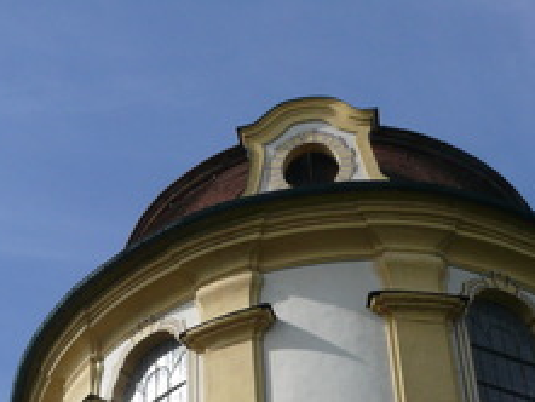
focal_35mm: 93
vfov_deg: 15.1
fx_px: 1438
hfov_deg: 21.0
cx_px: 335
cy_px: 530
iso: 100
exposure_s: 1/500
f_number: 5.6
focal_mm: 7.4
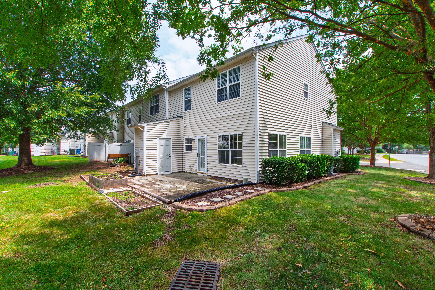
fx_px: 181
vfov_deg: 77.3
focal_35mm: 15
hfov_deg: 100.4
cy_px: 145
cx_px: 218
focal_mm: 10
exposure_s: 1/160
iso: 200
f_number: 8
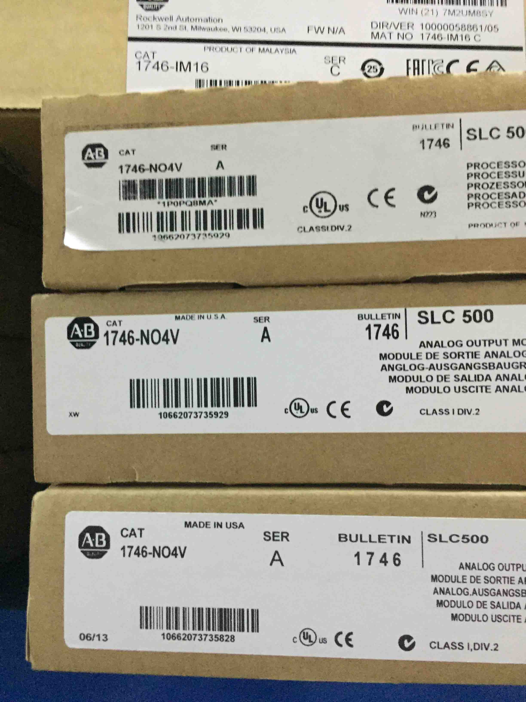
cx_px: 263
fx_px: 588
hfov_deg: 48.2
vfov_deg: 61.7
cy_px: 351
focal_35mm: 29
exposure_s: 1/17
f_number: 2.2
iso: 400
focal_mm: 4.15
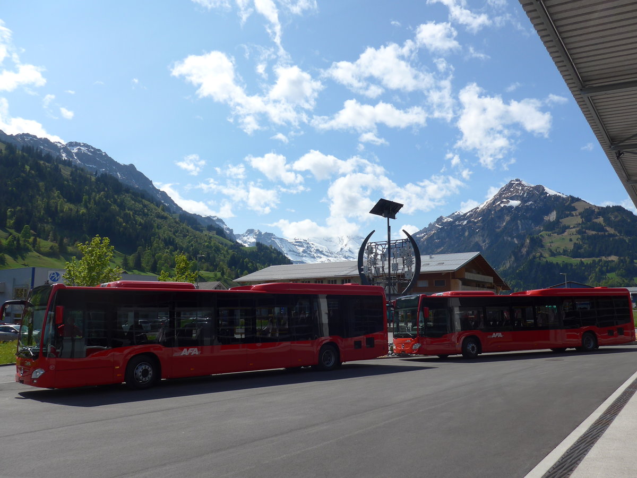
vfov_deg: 48.2
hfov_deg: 61.7
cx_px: 318
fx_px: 534
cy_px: 239
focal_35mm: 29
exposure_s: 1/2000
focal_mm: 6
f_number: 3.2
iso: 80
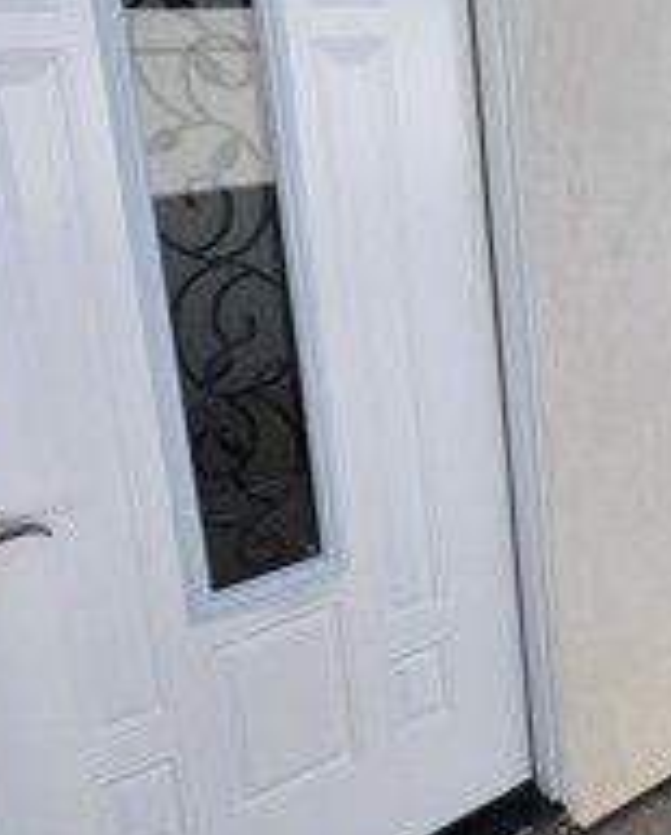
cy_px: 264
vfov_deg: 43.0
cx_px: 771
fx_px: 1040
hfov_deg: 31.1
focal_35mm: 42
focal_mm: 2.2
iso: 50
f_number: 2.2
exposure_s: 1/1167
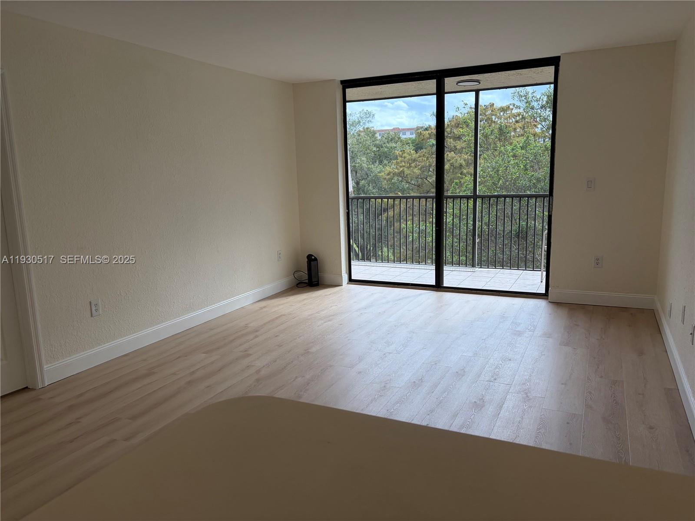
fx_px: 522
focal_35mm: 26
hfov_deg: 67.3
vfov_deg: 53.1
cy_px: 260
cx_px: 348
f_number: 1.6
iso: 64
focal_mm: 5.96
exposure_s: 1/435
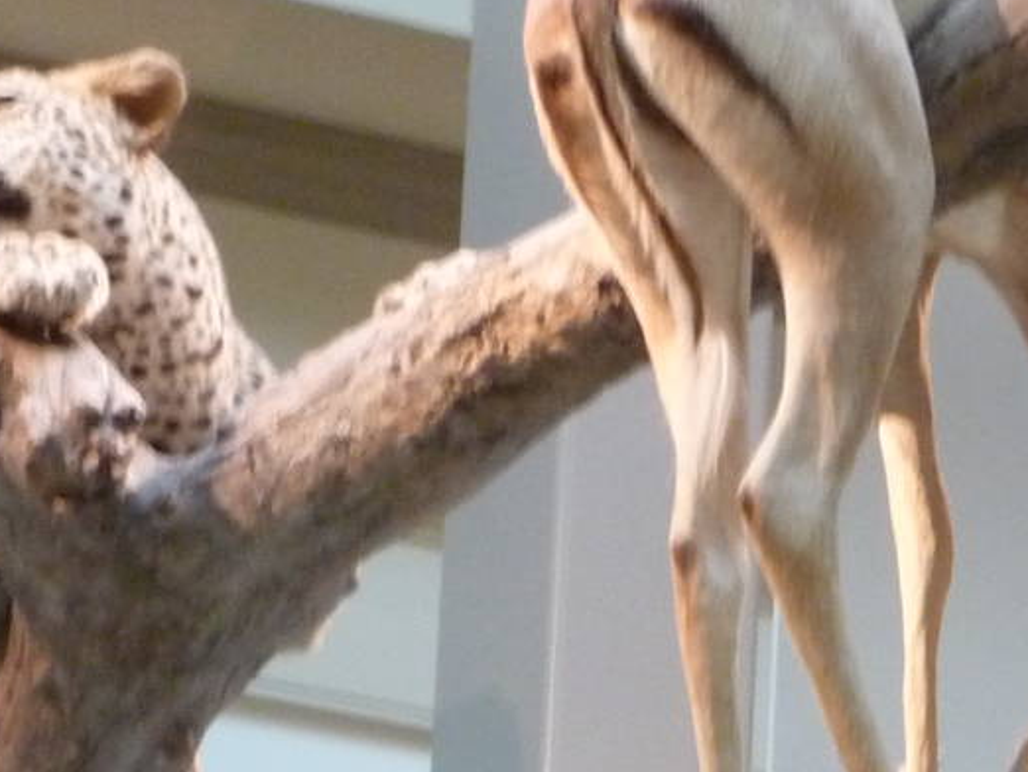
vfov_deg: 4.3
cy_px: 599
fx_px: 10191
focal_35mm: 343
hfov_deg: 5.8
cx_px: 256
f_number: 4.7
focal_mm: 19.1
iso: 400
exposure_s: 1/8
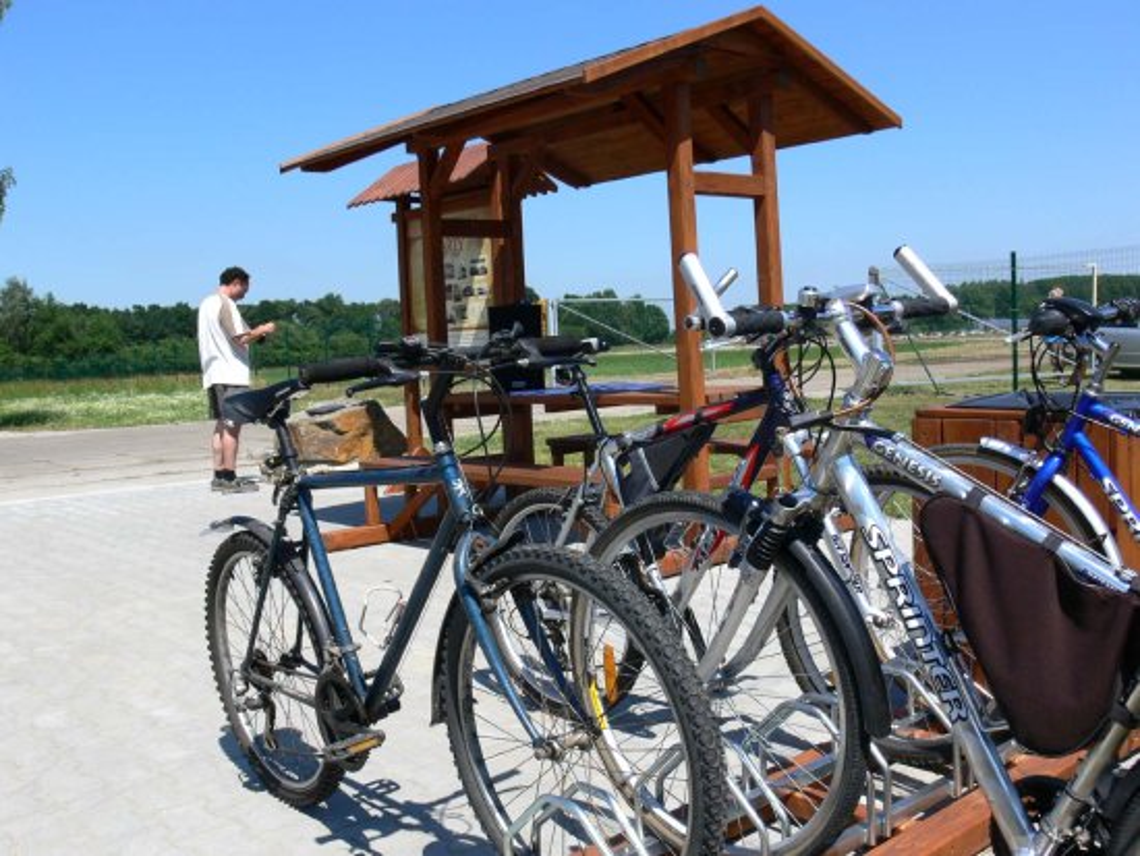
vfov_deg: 40.7
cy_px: 428
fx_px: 1153
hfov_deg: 52.6
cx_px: 570
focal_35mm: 35
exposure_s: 1/400
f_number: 5.6
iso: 80
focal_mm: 7.4
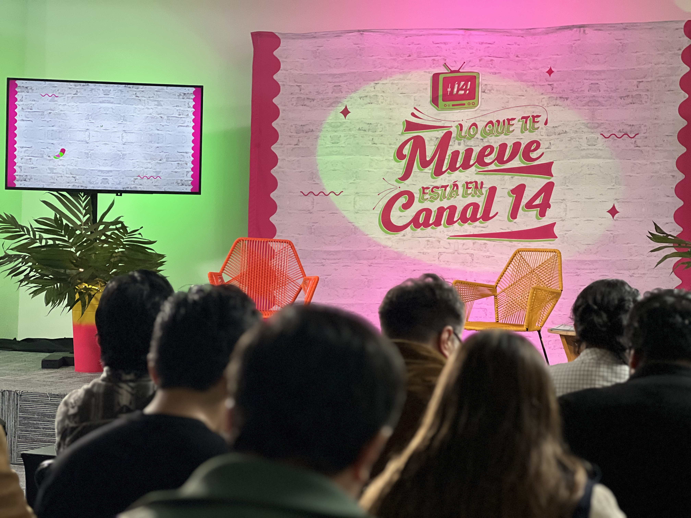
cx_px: 346
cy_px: 259
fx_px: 1537
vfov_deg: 19.1
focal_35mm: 77
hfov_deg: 25.3
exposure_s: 1/90
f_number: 2.8
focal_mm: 9
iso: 250
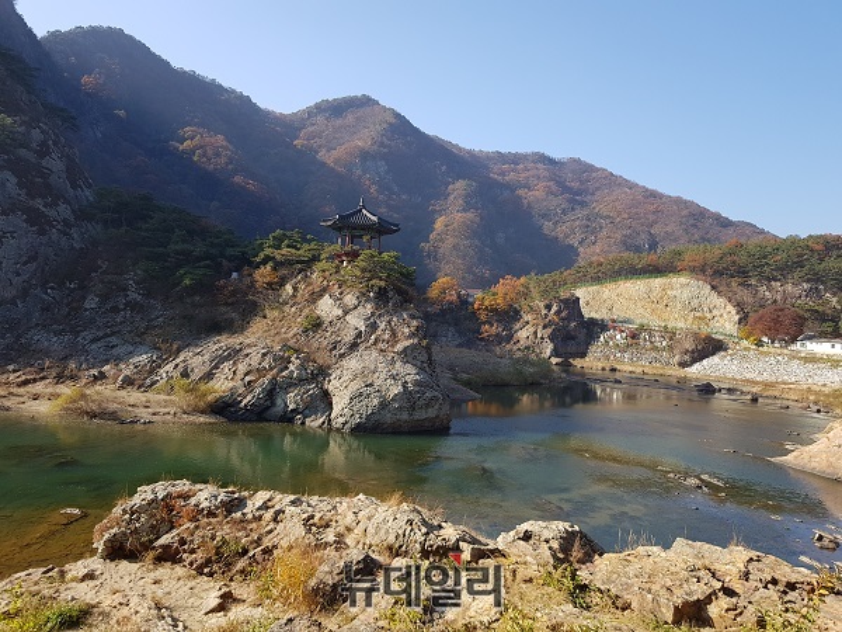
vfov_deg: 53.1
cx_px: 421
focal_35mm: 26
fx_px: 632
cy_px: 316
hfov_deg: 67.3
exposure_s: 1/1024
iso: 40
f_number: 1.7
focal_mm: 4.2
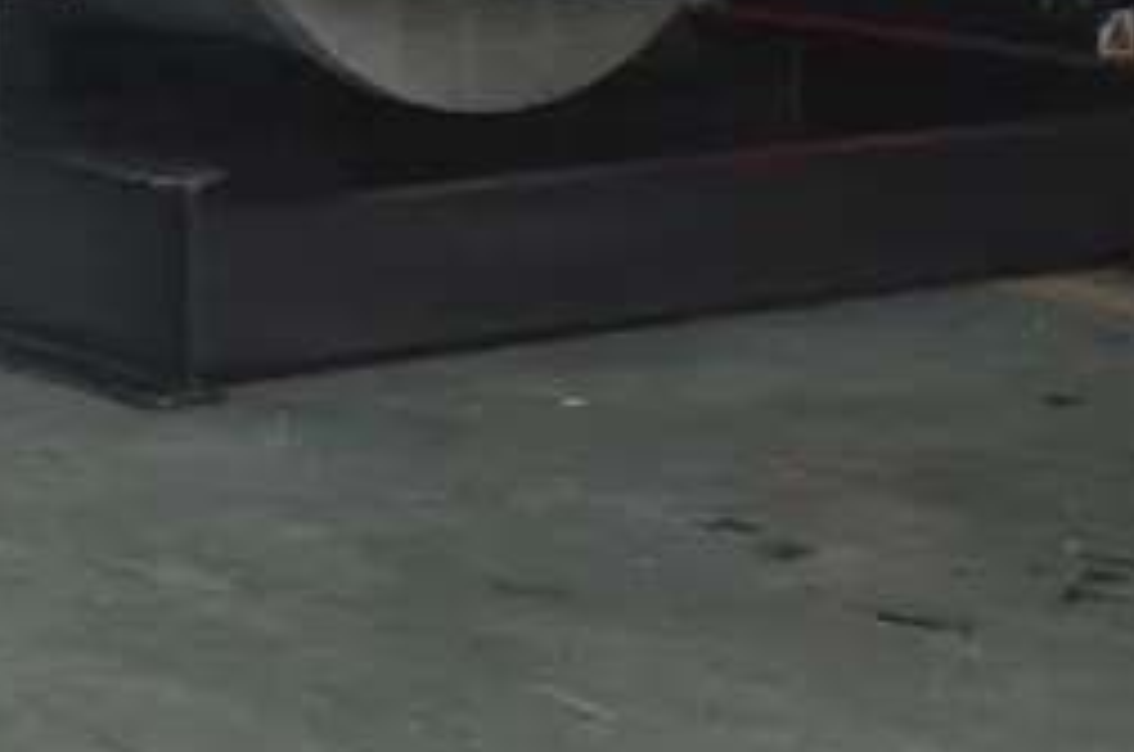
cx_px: -418
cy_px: -378
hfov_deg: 13.7
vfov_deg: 9.3
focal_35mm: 143
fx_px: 4496
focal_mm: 30
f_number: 4.2
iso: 400
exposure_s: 1/20
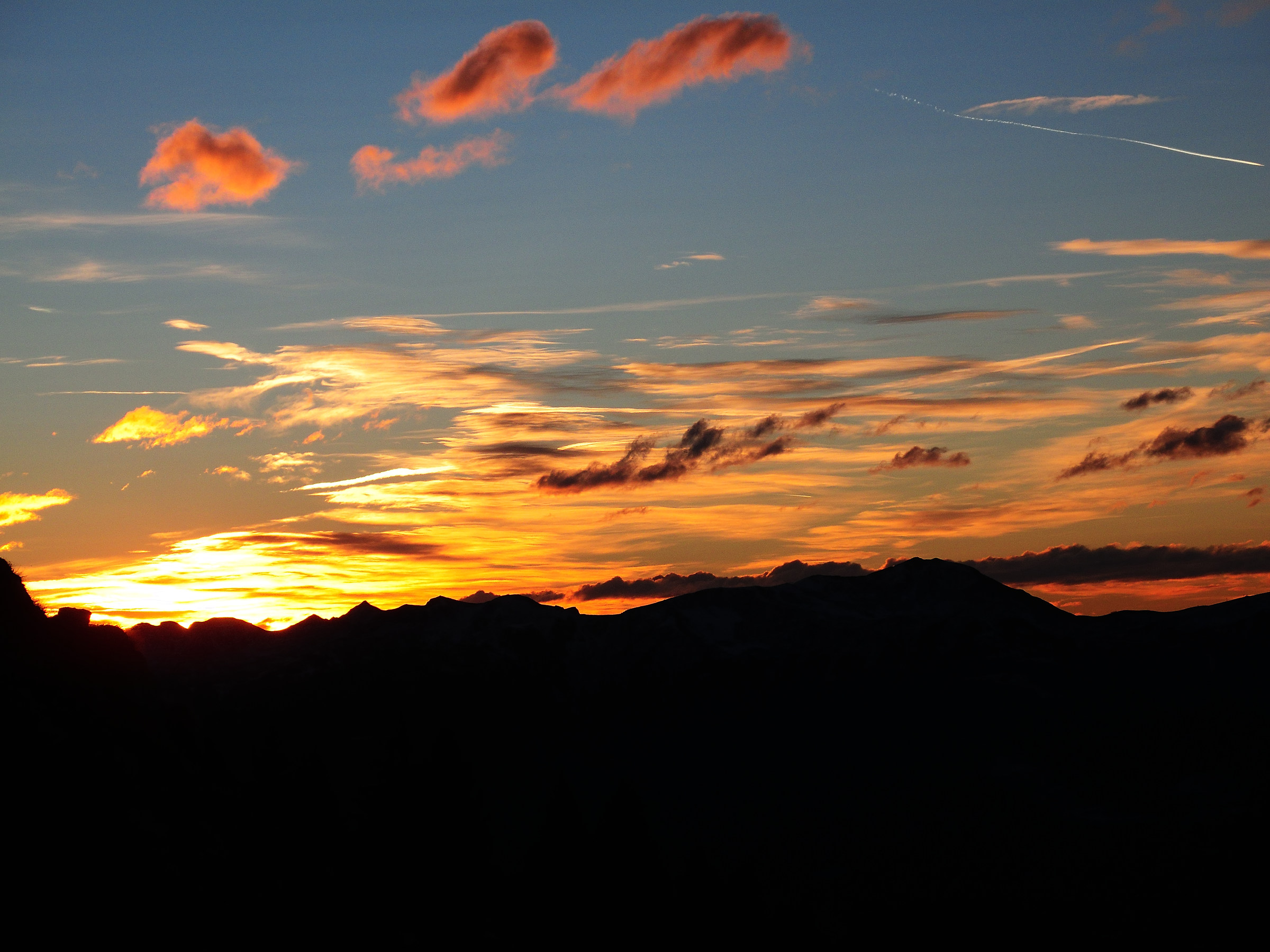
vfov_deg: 12.5
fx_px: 4366
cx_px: 635
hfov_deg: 16.6
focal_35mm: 119
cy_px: 476
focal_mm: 25.4
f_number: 4.5
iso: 100
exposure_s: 1/800
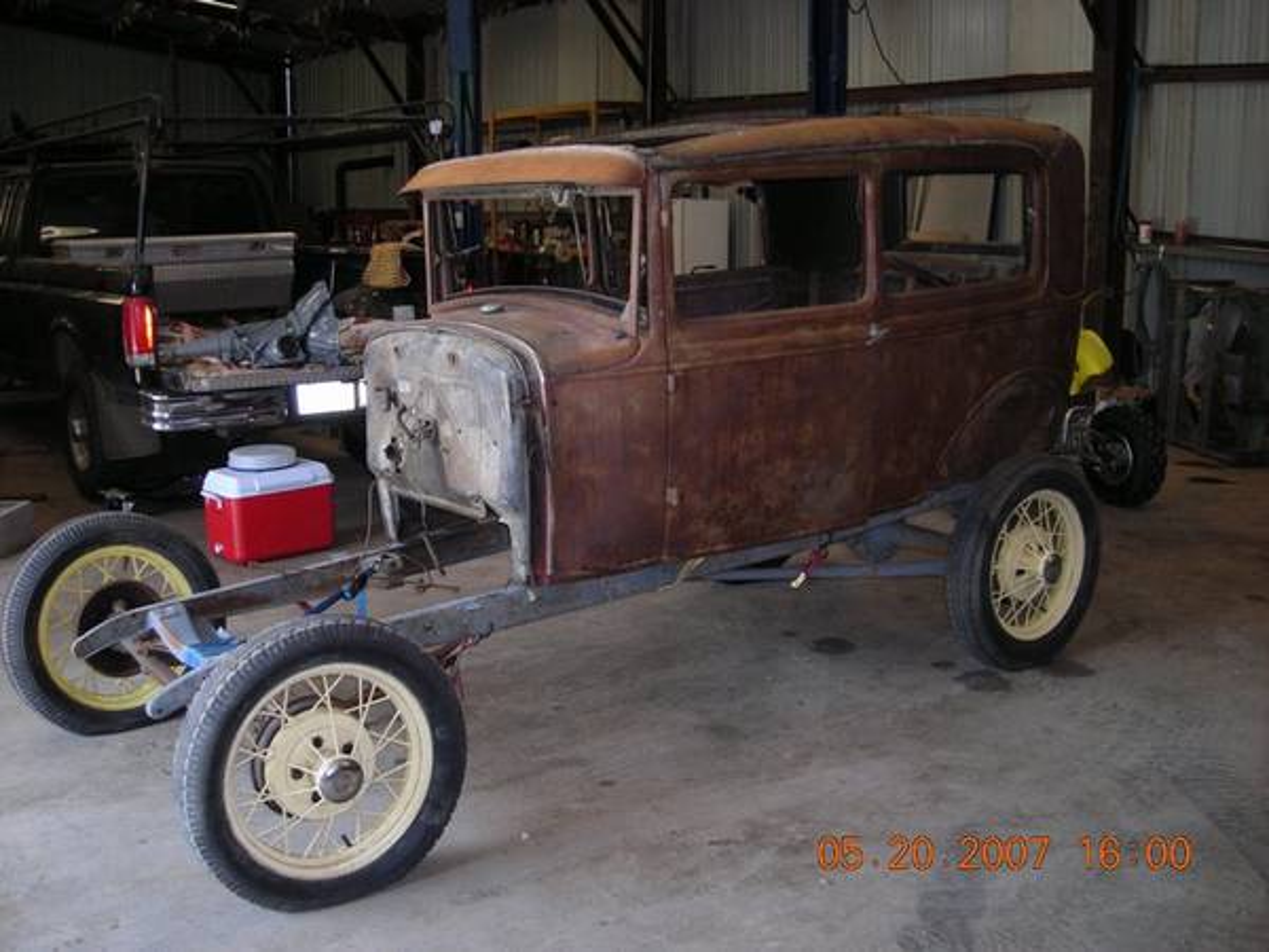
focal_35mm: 38
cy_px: 476
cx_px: 634
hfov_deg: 49.0
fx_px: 1393
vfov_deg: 37.7
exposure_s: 1/60
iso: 168
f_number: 3.2
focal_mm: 6.3
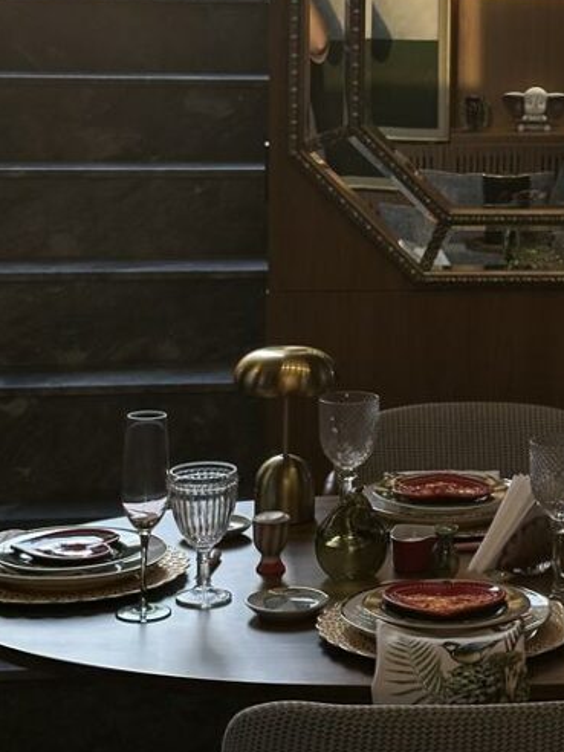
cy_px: 5
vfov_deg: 19.1
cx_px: 507
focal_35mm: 100
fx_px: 2172
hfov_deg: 14.6
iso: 64
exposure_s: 1/396
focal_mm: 6.86
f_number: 1.78
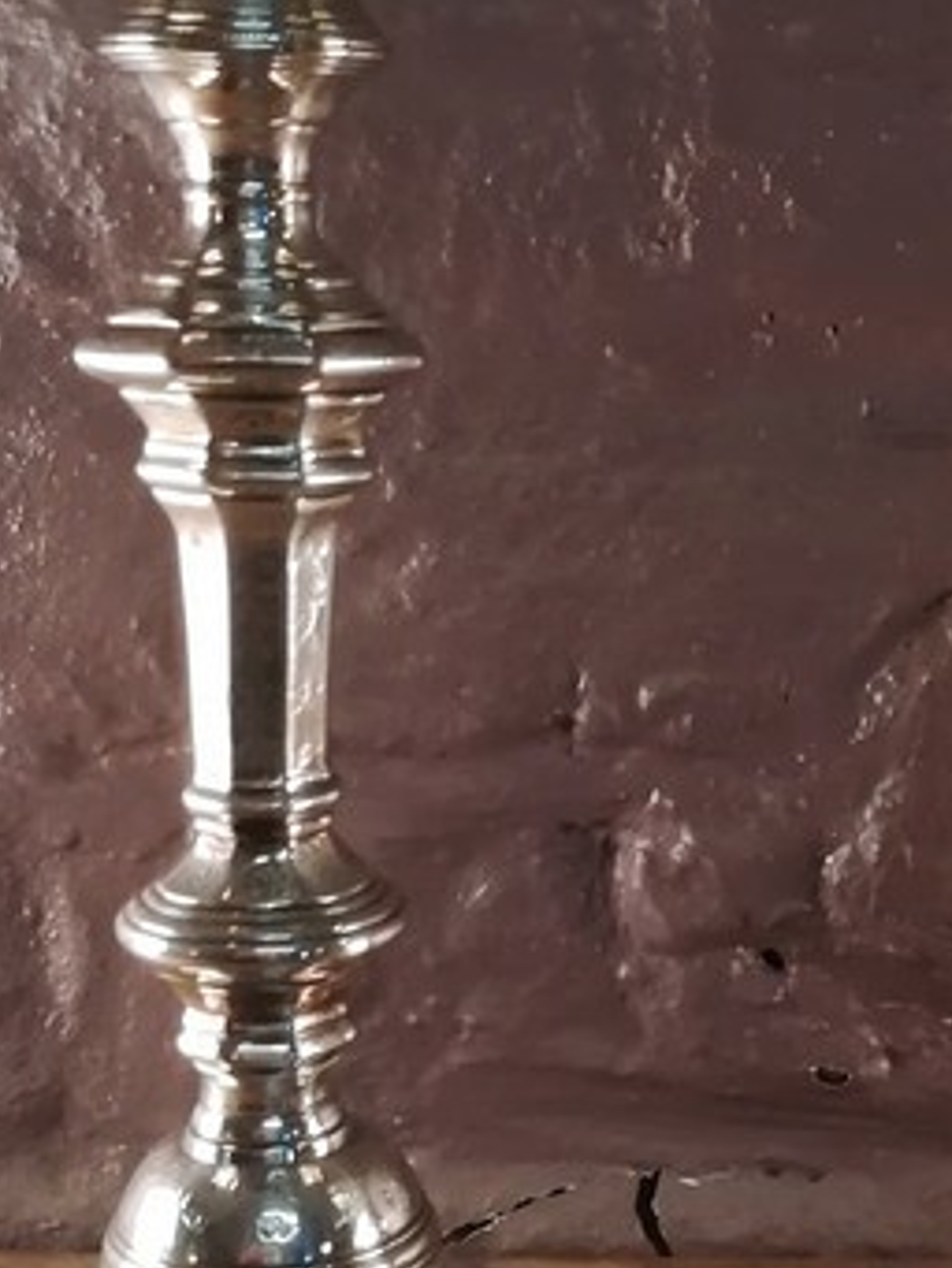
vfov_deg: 31.6
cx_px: 788
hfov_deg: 23.6
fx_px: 2235
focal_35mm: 61
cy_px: 744
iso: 250
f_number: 2.2
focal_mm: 3.83
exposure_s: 1/33.3
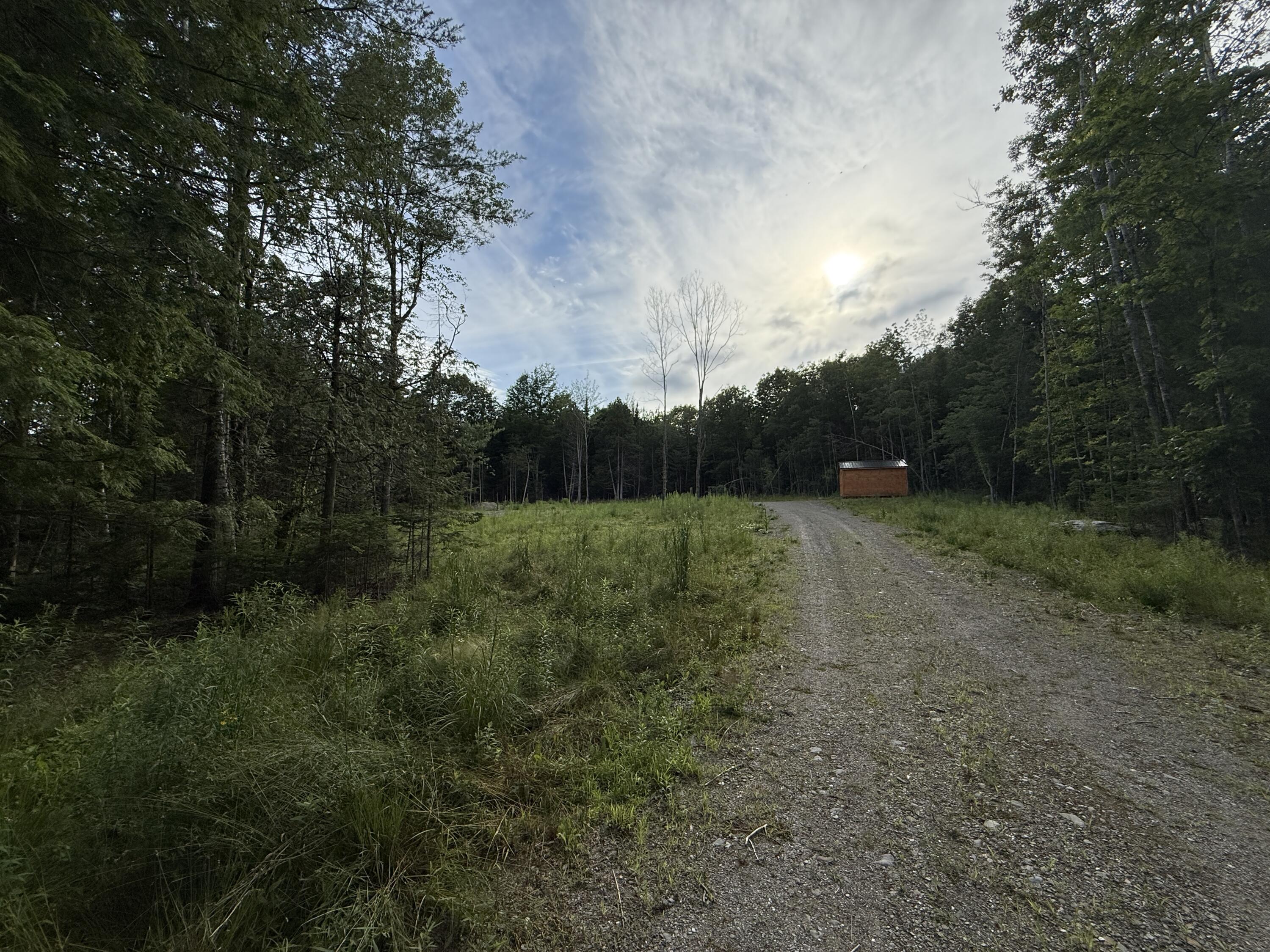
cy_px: 476
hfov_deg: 102.1
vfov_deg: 85.7
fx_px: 514
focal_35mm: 14
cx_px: 635
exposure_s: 1/2410
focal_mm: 2.22
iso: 64
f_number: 2.2
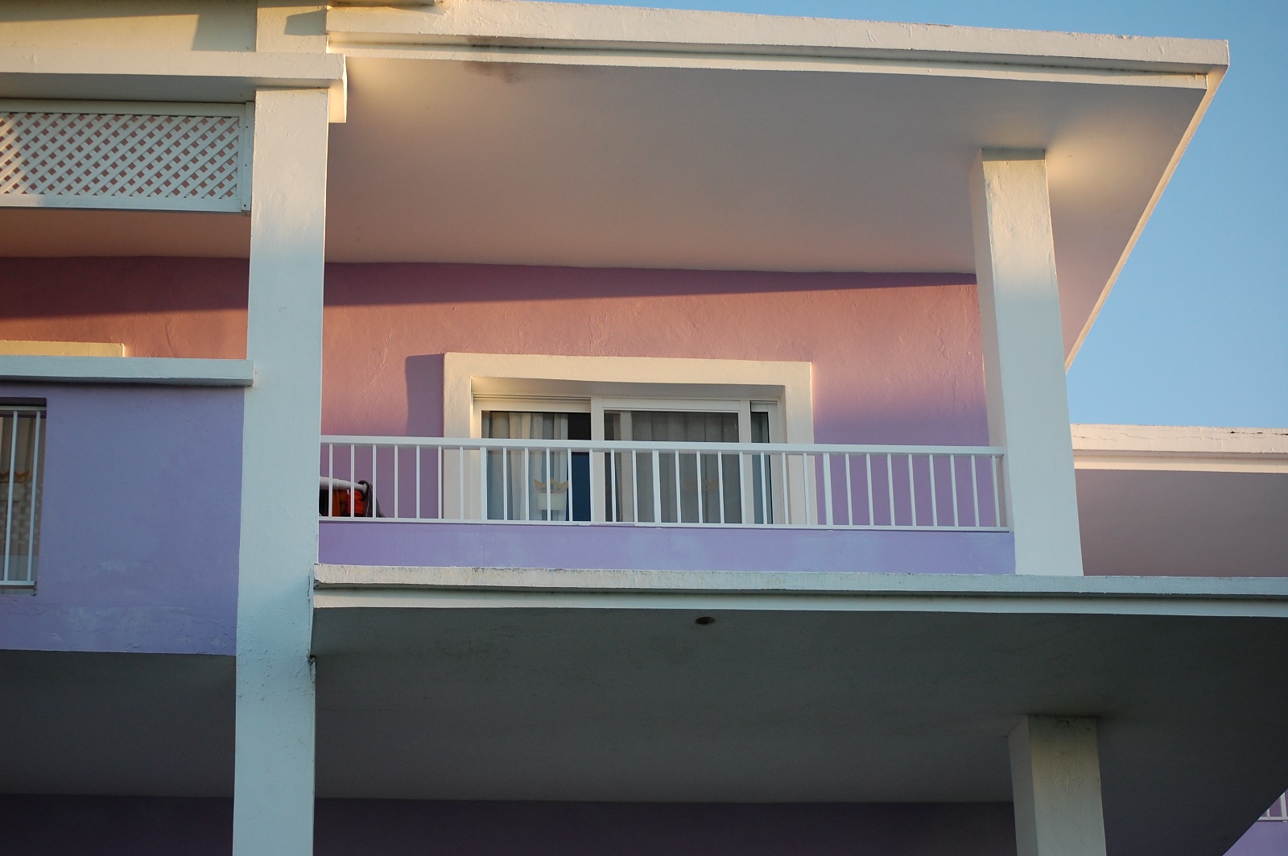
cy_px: 428
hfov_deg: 24.6
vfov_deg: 16.5
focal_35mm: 82
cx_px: 644
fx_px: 2948
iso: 400
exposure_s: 1/500
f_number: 4
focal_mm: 55
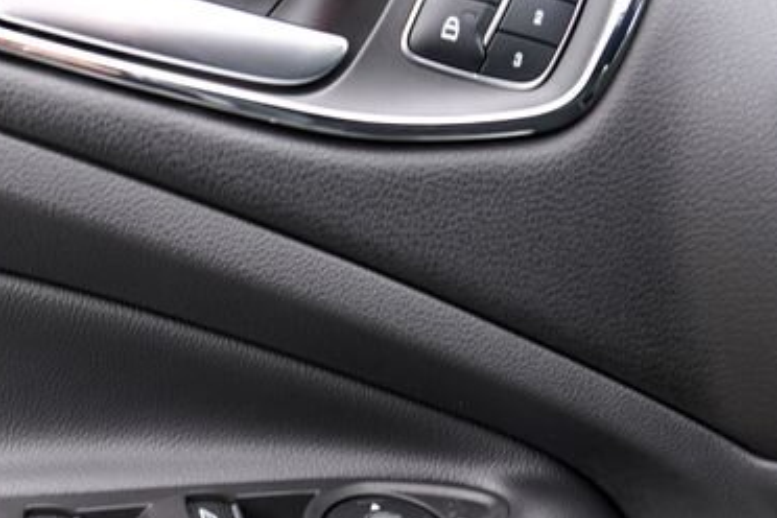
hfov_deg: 29.2
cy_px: 463
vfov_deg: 20.2
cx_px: 73
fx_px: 1424
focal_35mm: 66
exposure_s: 1/50
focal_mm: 24
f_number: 4
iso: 100
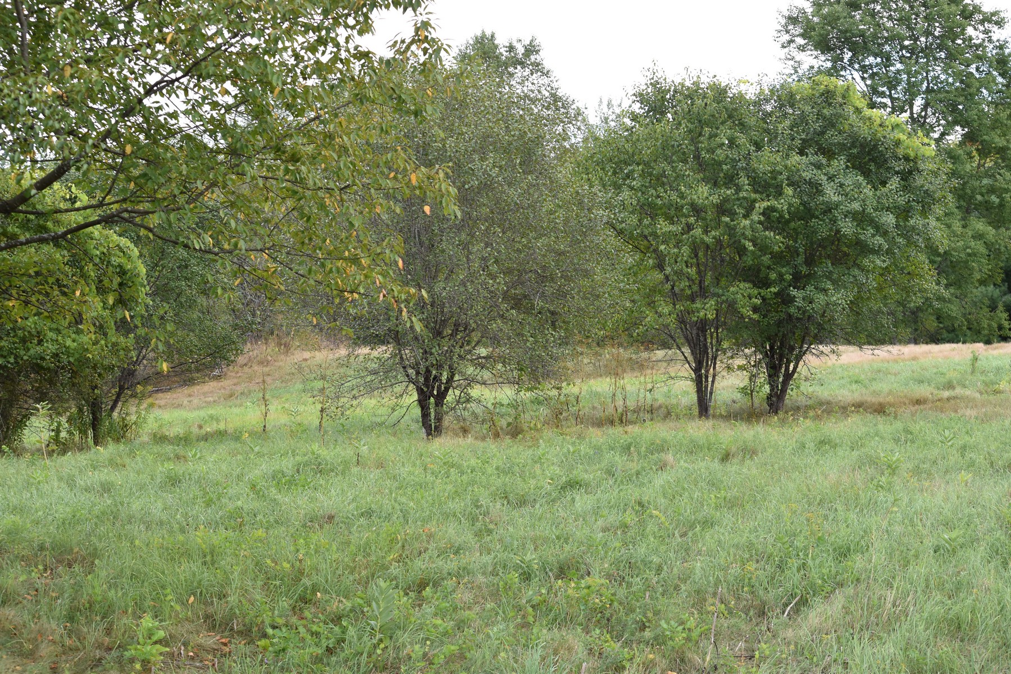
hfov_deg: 24.6
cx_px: 506
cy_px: 337
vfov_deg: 16.6
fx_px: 2317
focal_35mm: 82
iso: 400
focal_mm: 55
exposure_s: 1/200
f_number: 7.1
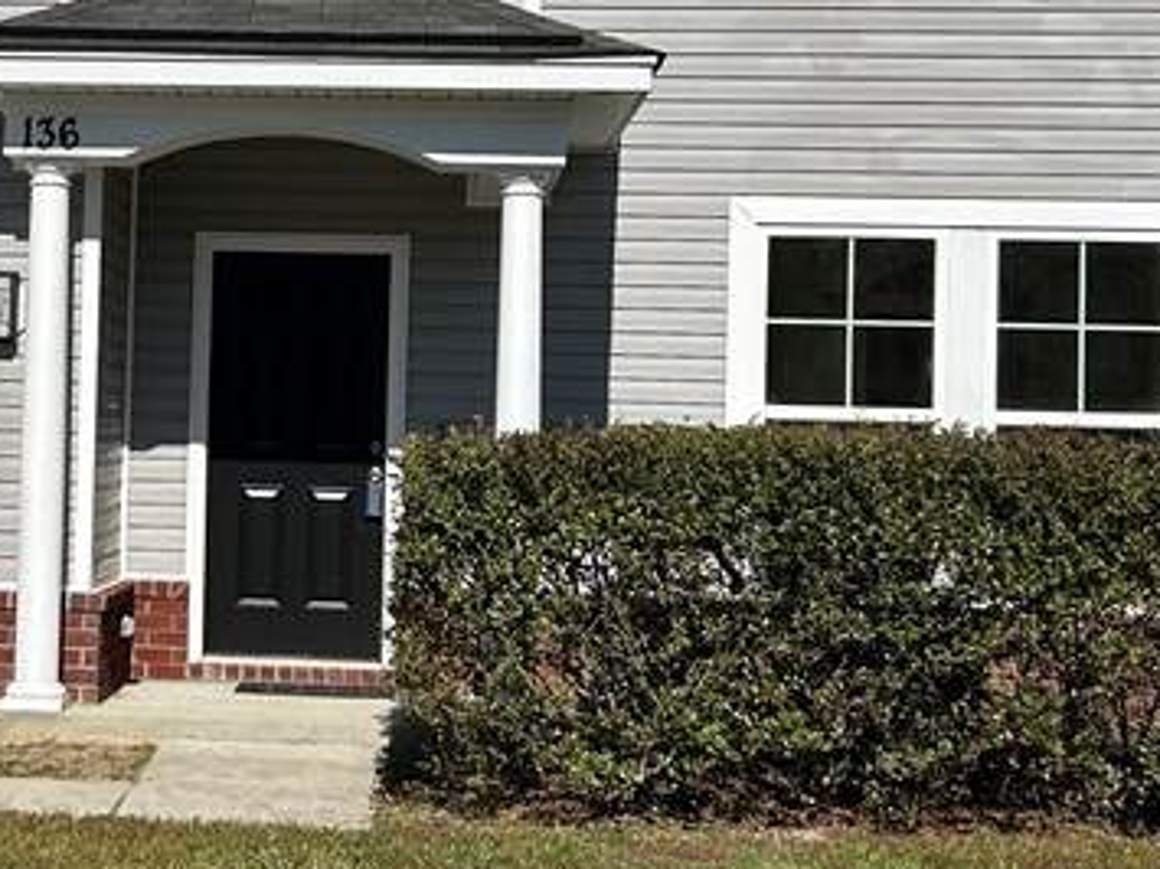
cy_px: 336
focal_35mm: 75
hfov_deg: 25.4
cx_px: 186
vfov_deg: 19.6
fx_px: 2512
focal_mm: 5.7
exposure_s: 1/12658
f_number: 1.5
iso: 50
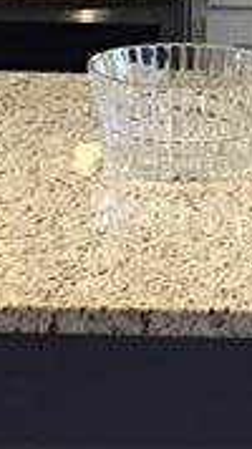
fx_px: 2164
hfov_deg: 6.6
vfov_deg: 11.6
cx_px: 267
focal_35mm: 182
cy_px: -114
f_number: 2.2
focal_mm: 4.15
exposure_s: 1/30
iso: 125
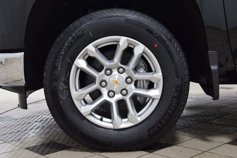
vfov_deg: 25.8
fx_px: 346
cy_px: 79
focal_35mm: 52
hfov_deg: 37.8
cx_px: 118
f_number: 6.3
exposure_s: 1/15
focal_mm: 35
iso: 640
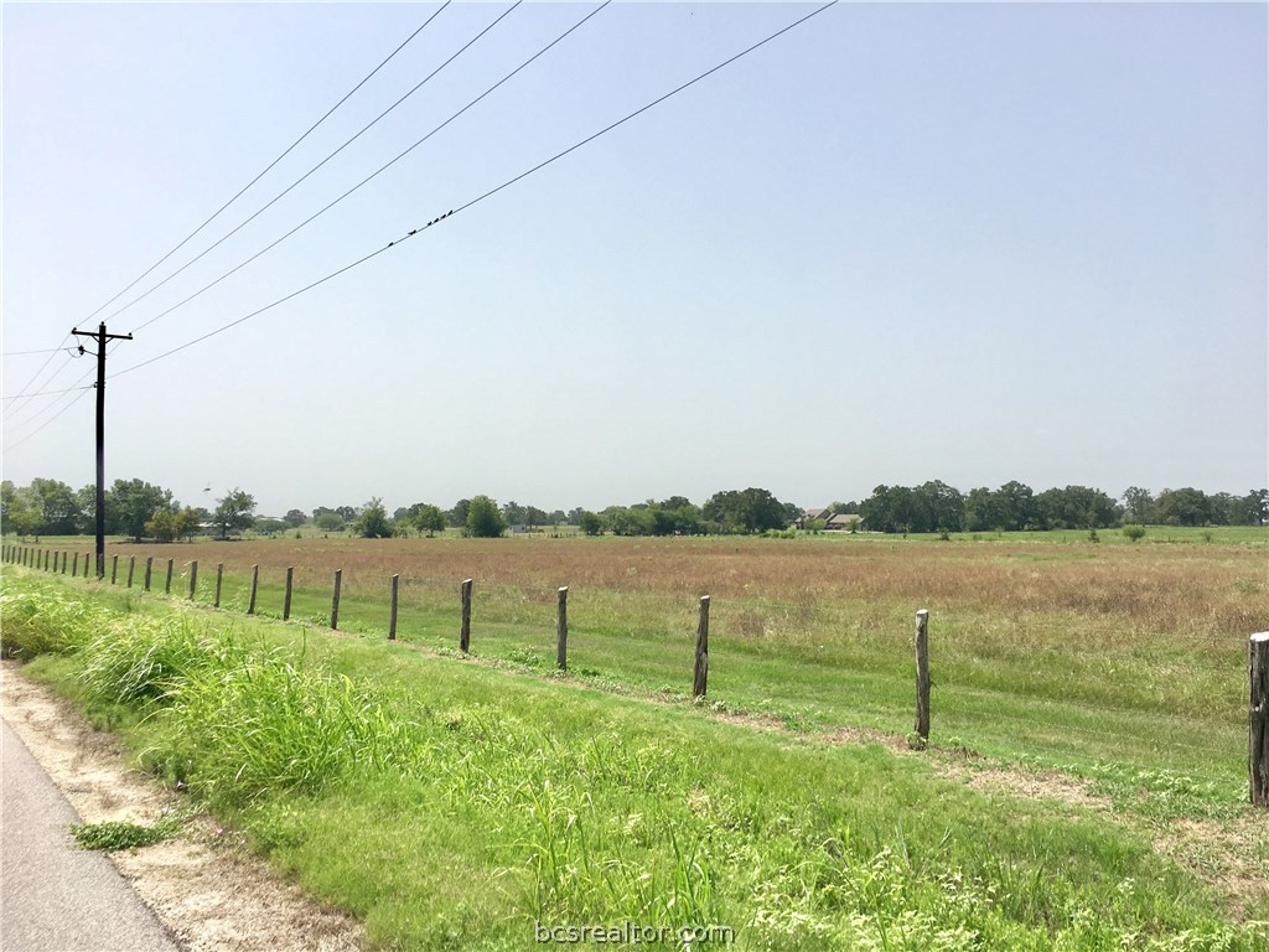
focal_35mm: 29
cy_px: 476
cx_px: 634
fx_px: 1063
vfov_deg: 48.2
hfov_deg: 61.7
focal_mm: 4.15
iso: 25
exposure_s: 1/2262
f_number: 2.2
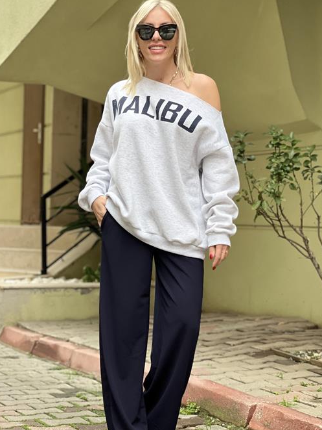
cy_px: 225
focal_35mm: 93
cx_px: 146
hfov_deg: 15.9
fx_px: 1153
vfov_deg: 21.1
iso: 250
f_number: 2.8
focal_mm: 9
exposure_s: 1/95
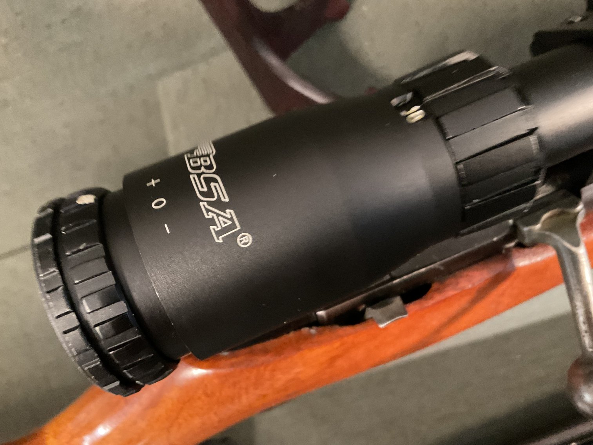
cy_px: 222
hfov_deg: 61.7
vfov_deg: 48.2
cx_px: 296
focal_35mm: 29
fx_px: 497
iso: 500
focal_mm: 3
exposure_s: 1/20
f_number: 1.8
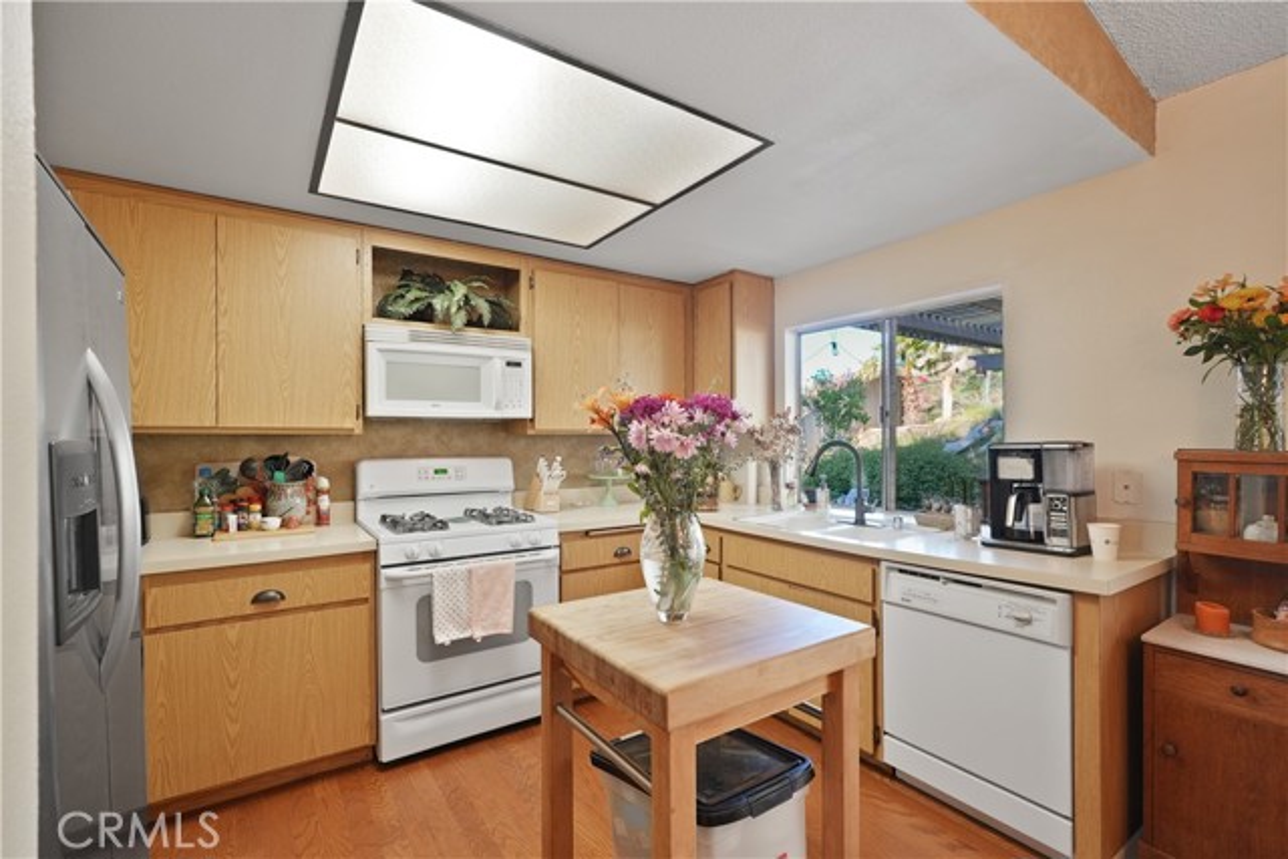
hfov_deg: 96.7
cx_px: 644
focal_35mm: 16
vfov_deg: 73.8
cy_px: 430
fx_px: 573
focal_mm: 16
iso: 640
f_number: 4
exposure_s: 1/15
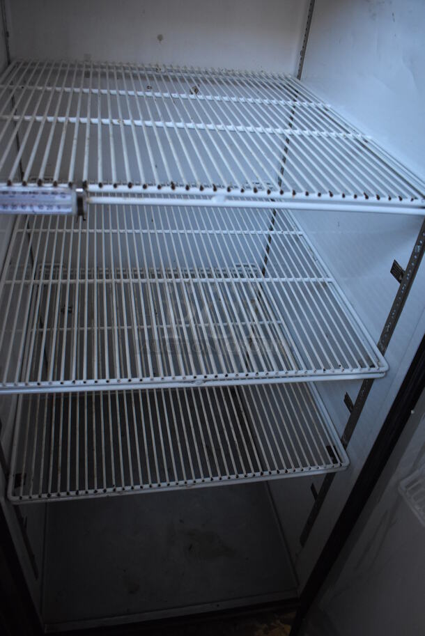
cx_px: 212
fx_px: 477
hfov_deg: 48.0
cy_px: 318
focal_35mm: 27
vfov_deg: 67.3
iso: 2200
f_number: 3.5
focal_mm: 18
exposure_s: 1/125
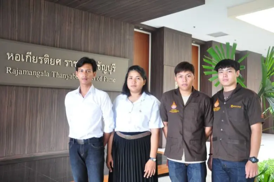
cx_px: 137
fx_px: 285
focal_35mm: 38
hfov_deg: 51.3
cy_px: 91
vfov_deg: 35.4
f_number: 4
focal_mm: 25
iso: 1600
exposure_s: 1/40
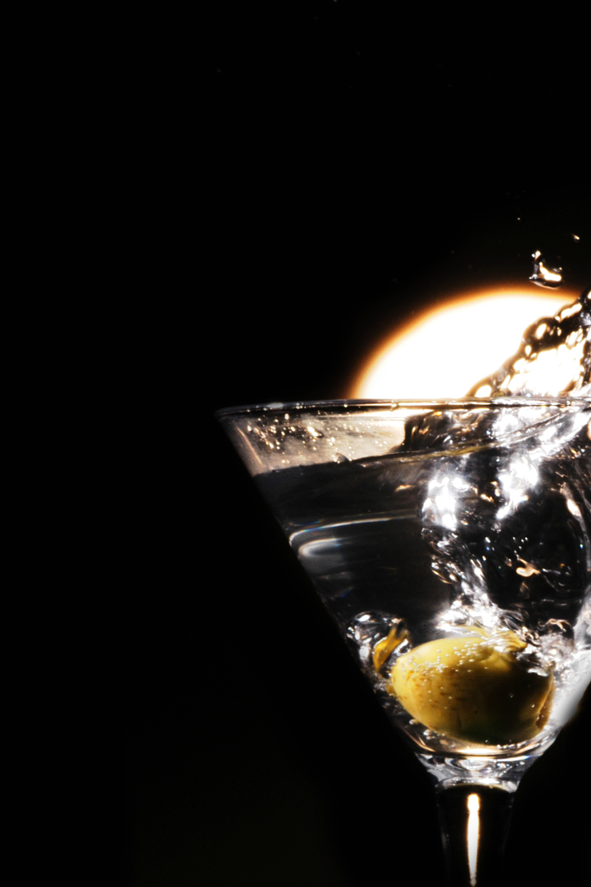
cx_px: 480
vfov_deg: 13.6
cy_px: 637
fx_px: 3693
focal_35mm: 150
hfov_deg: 9.1
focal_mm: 60
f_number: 32
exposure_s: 1/160
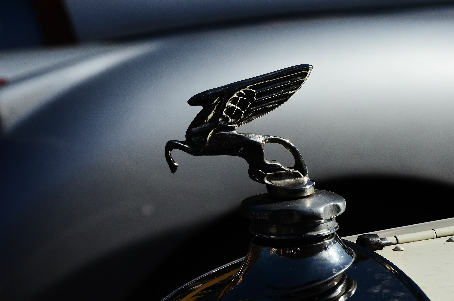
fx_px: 3681
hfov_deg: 7.1
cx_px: 227
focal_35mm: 292
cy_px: 150
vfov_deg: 4.7
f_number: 14
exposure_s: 1/2000
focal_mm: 195
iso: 1600
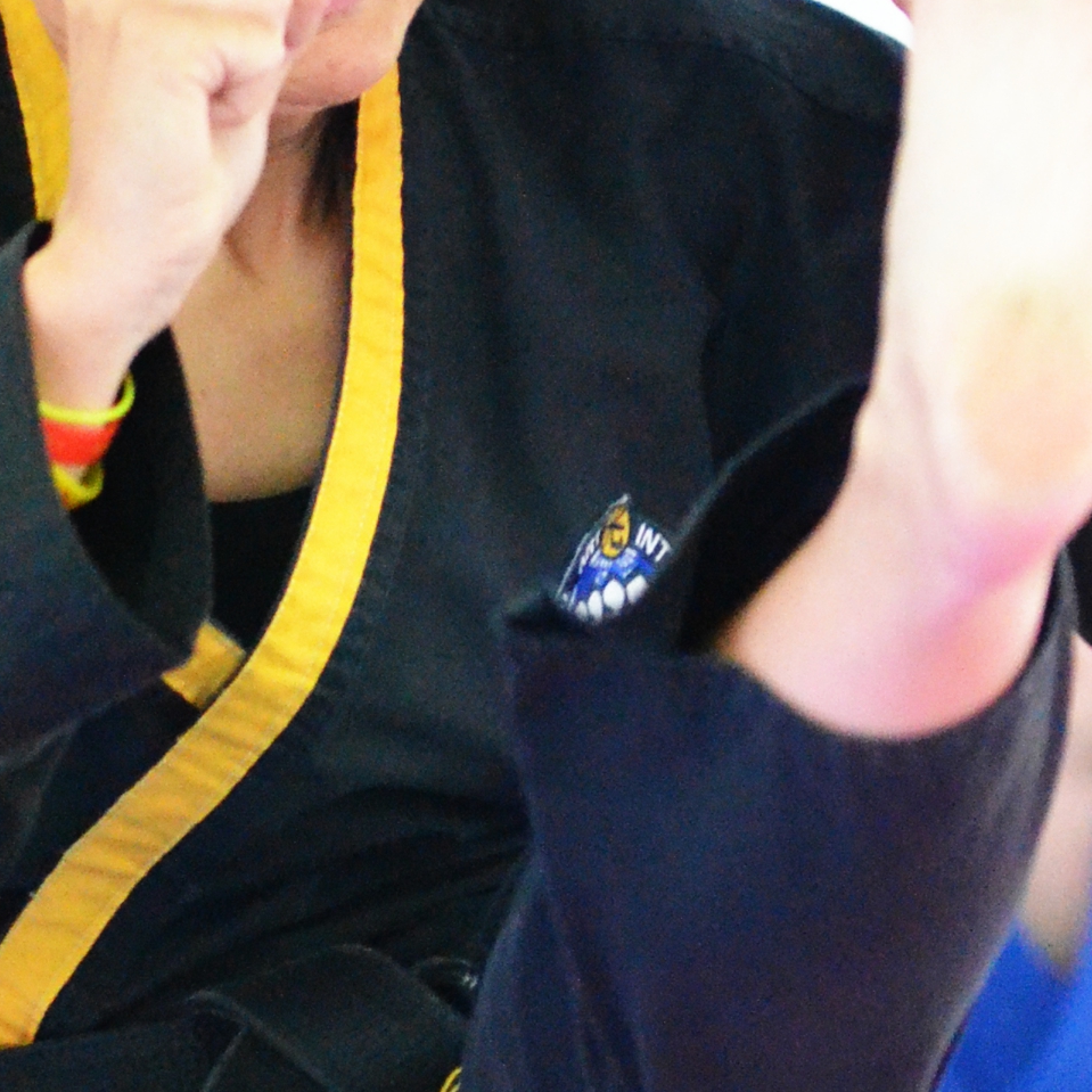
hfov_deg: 3.2
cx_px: 420
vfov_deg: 3.2
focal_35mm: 549
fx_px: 19594
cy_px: 794
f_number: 3.5
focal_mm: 112
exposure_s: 1/640
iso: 6400
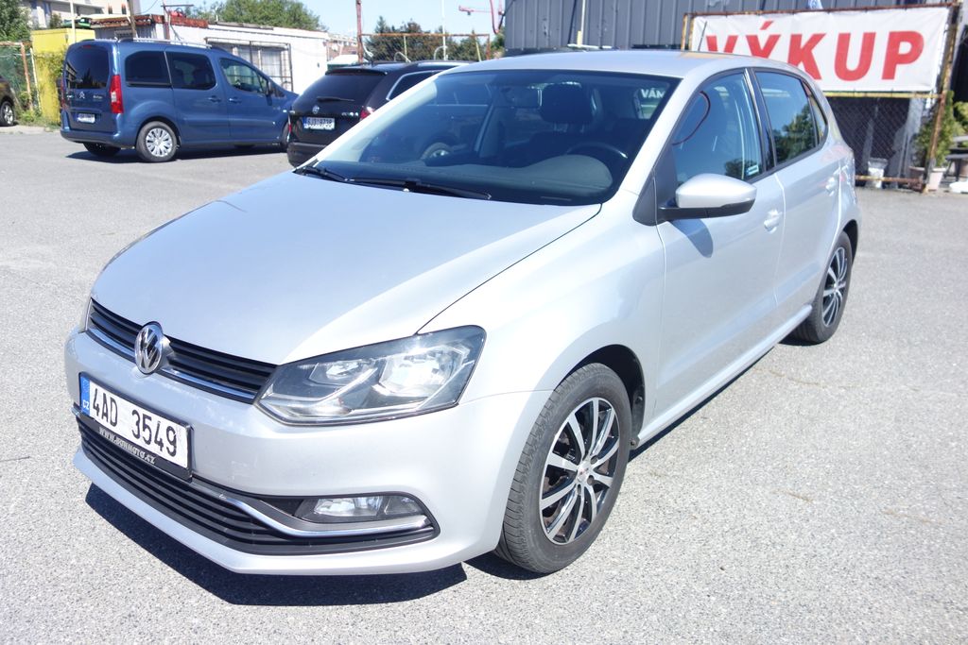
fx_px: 753
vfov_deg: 46.4
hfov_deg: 65.5
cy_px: 322
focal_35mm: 28
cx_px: 484
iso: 125
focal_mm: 10.4
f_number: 1.8
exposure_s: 1/2000
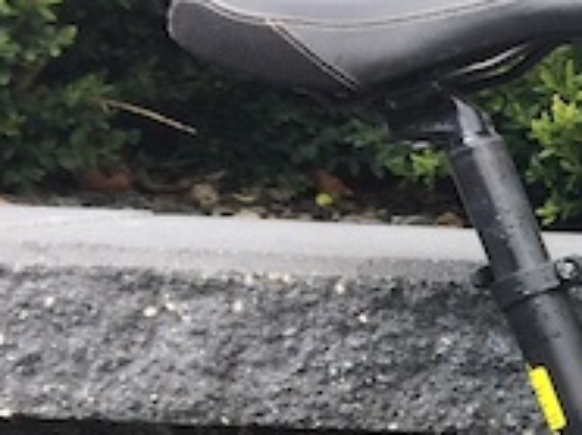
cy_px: 479
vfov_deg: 11.7
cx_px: 1189
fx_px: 2099
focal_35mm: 125
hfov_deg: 13.4
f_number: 2.2
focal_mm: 4.15
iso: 32
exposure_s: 1/323
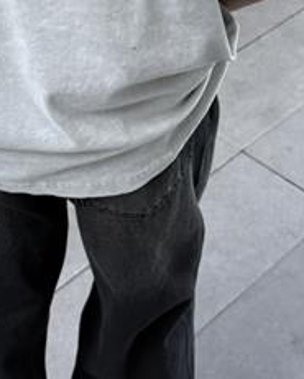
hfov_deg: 18.7
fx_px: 910
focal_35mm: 81
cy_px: -39
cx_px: 38
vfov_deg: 22.2
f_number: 1.78
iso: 200
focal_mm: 6.76
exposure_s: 1/101
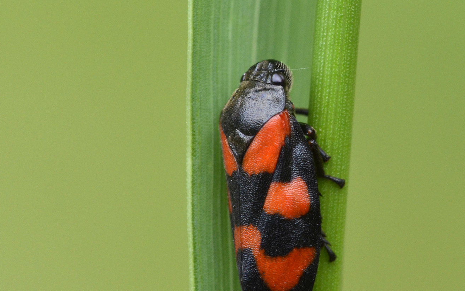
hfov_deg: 3.8
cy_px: 108
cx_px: 345
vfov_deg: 2.4
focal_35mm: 555
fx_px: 7035
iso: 640
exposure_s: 1/80
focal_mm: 200
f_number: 16
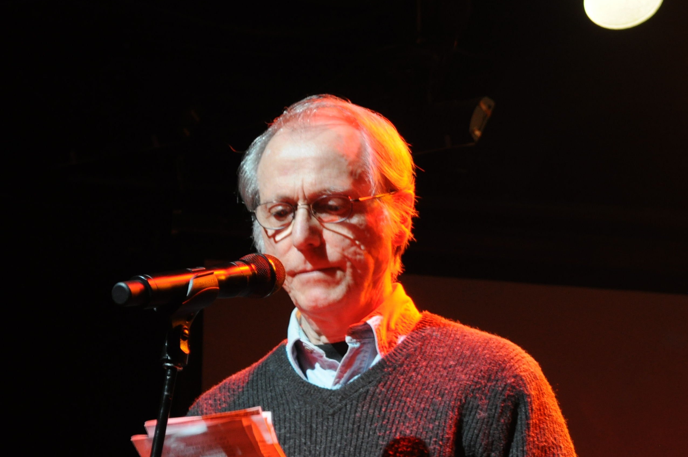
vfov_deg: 9.8
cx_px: 514
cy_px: 336
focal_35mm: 139
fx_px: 2650
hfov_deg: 14.7
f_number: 5.6
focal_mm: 55
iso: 800
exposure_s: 1/13
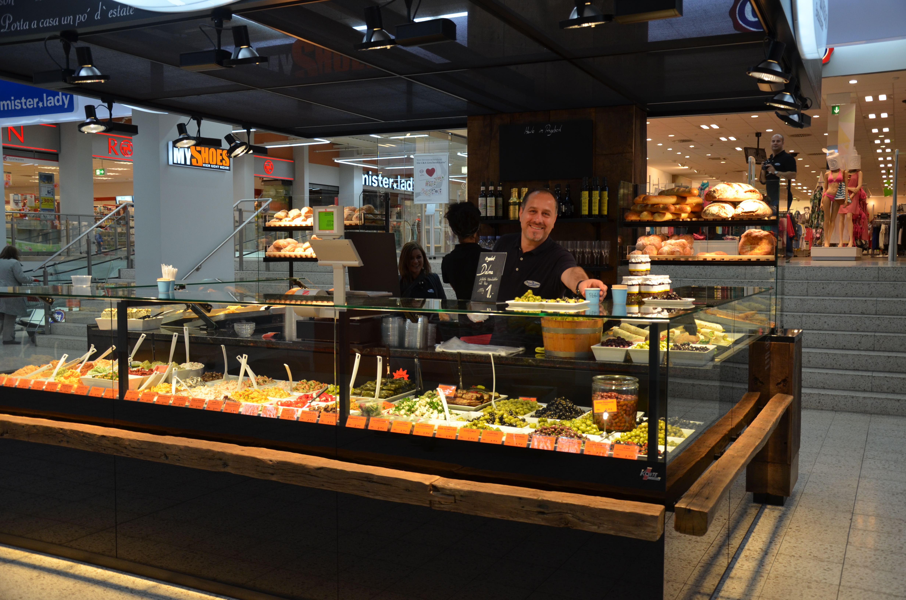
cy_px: 300
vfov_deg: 39.8
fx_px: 829
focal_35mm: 33
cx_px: 453
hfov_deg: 57.3
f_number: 5
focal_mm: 22
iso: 400
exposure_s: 1/100
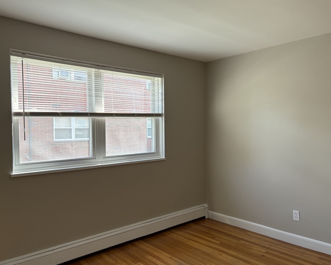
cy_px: 134
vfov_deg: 51.5
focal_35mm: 28
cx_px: 159
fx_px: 274
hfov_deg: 62.2
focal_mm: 5.96
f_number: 1.6
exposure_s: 1/149
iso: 40
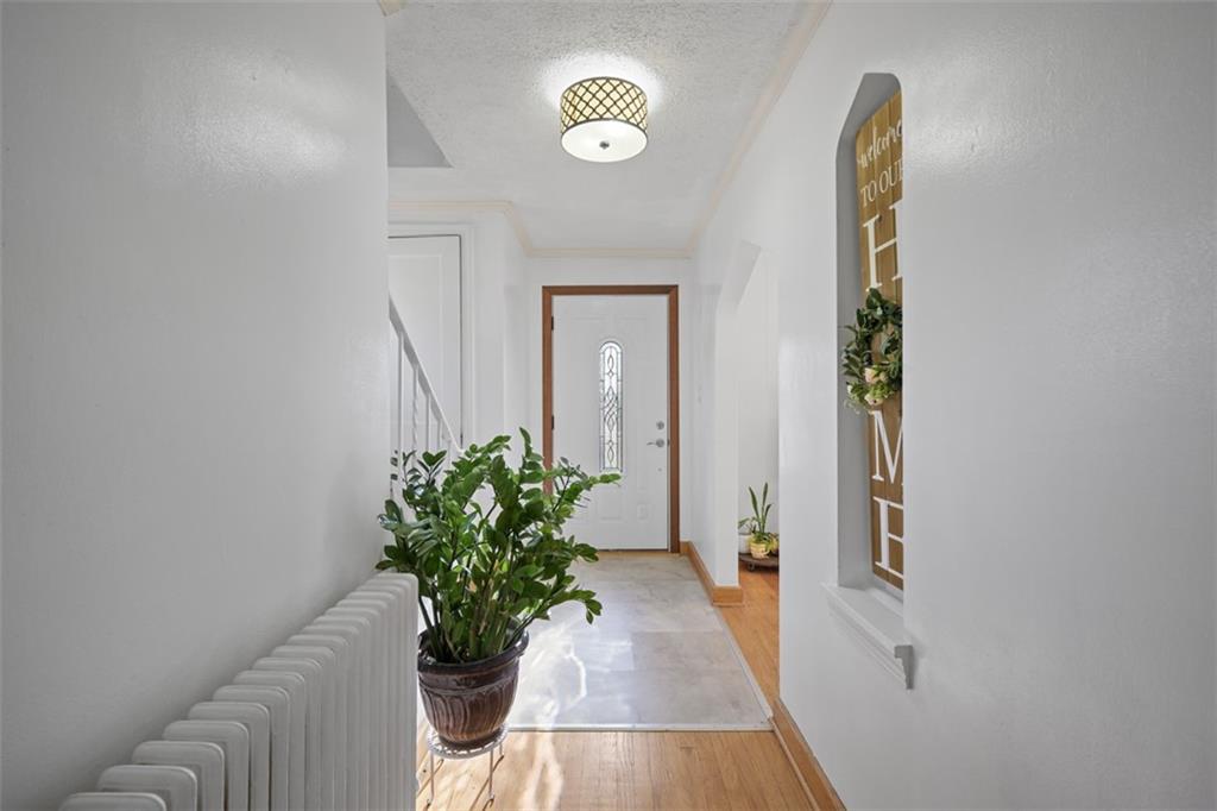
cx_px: 608
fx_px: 541
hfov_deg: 96.8
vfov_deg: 73.7
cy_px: 406
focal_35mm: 16
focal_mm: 16
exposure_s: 1/8
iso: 400
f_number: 8
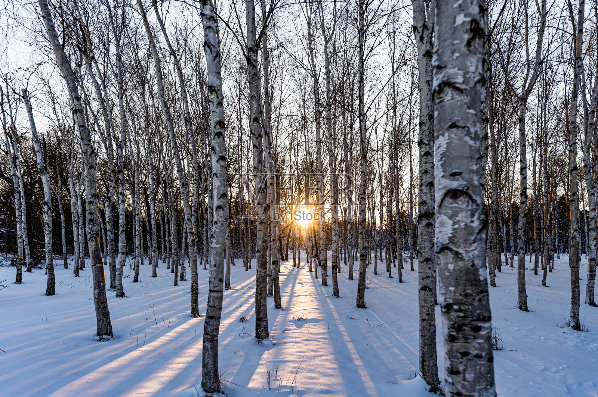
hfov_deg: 85.5
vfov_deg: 63.1
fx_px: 324
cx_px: 299
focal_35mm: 20
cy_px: 198
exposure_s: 1/400
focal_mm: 19.5
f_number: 4
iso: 100
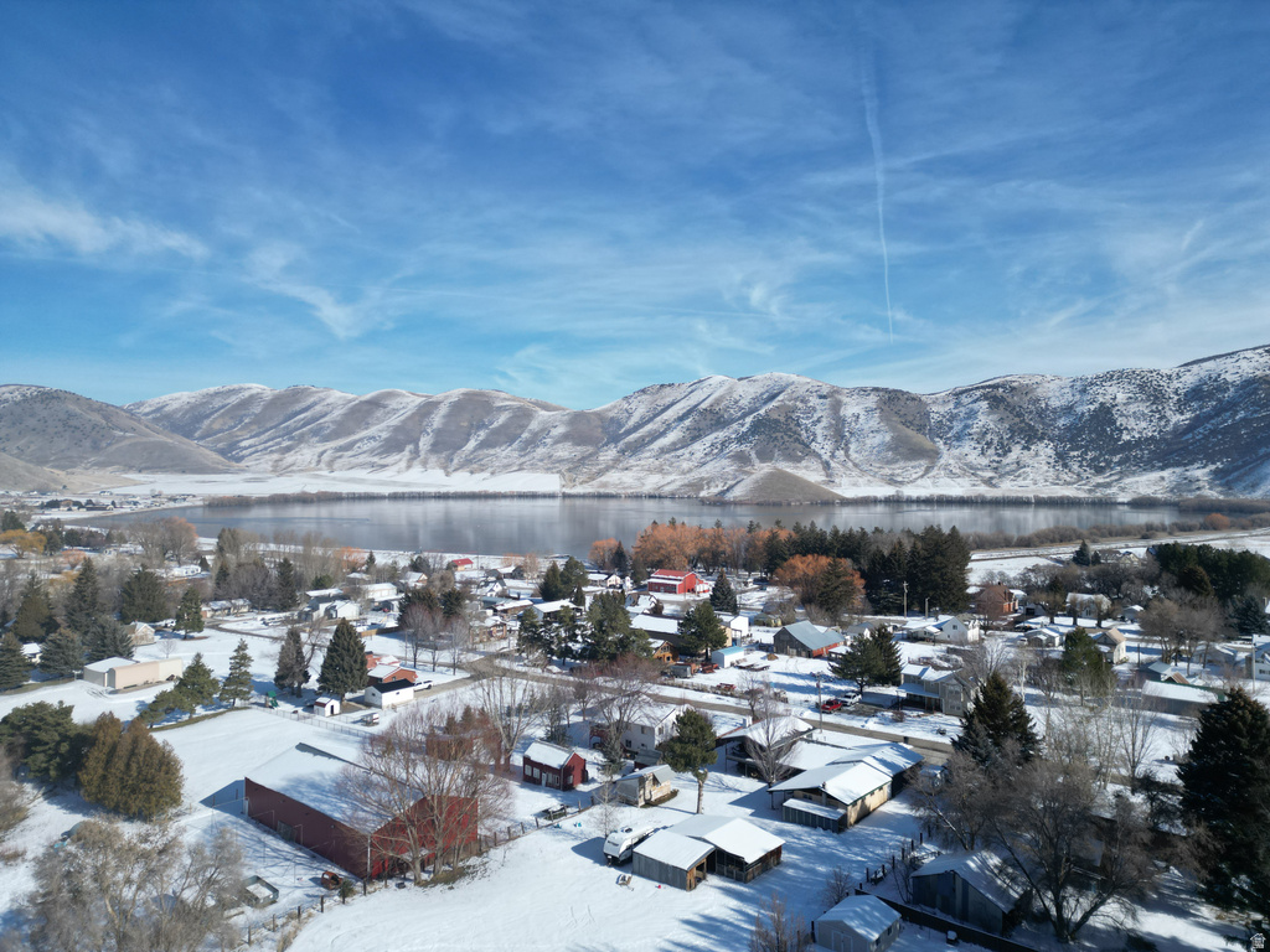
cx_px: 635
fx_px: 881
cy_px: 476
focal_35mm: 24
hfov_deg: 71.6
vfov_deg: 56.8
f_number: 1.7
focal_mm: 6.72
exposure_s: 1/5000
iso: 130
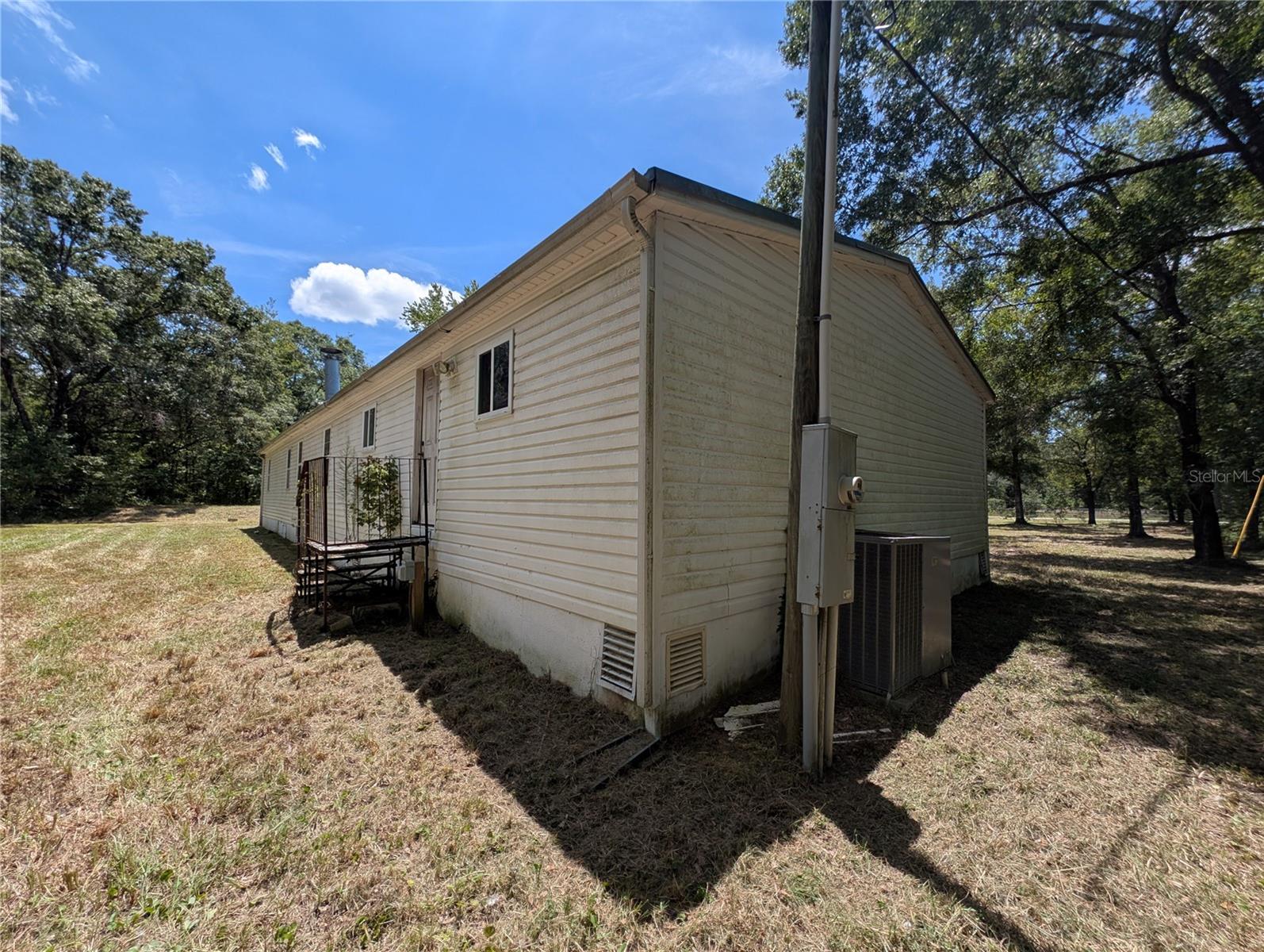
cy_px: 476
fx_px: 439
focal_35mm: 12
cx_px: 632
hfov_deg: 110.5
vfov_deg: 94.6
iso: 42
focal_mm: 2.23
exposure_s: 1/1905
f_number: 1.95
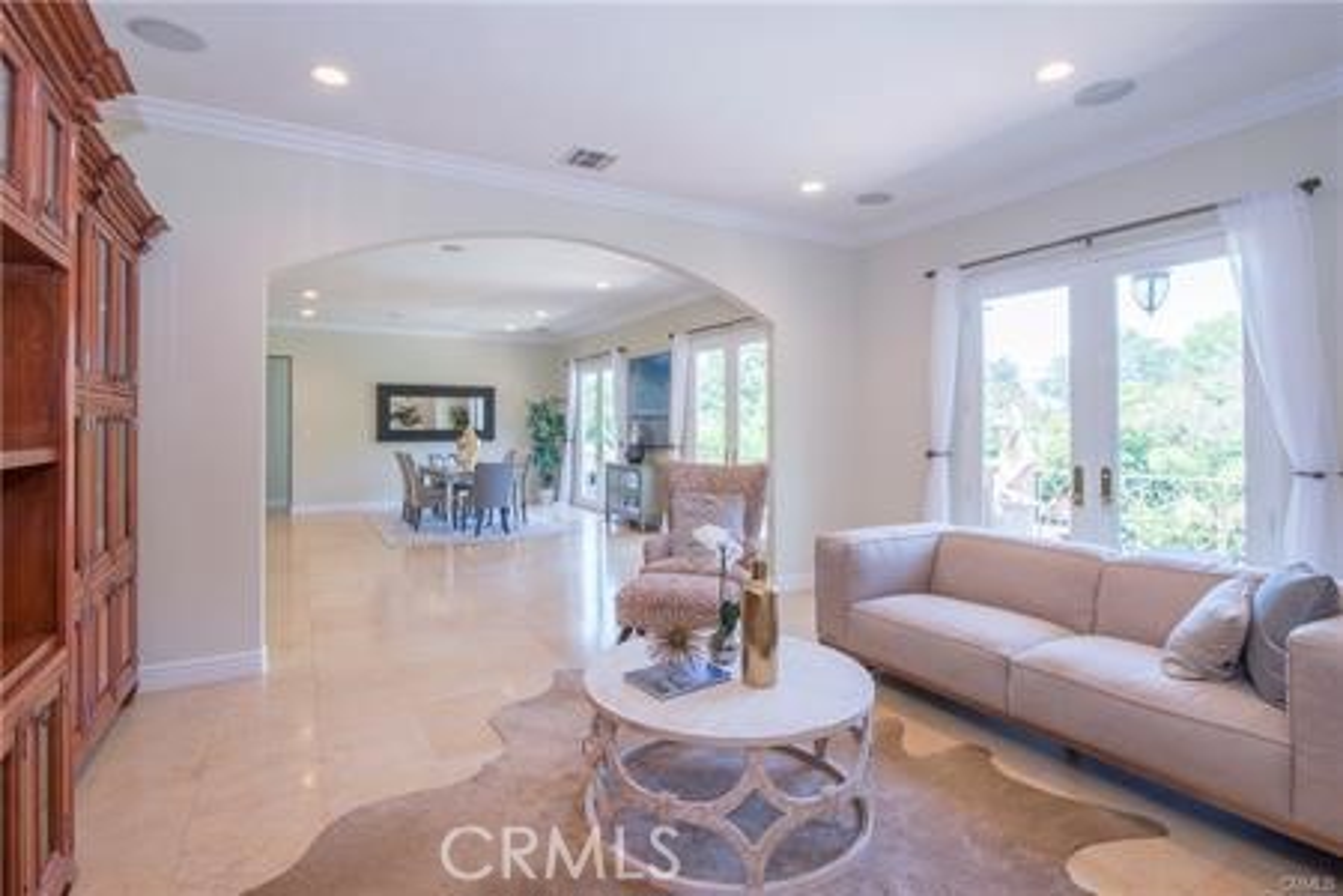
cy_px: 448
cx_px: 672
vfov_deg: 70.4
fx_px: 634
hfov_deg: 93.3
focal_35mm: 17
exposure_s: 1/4
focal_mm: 17
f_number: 22
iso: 200
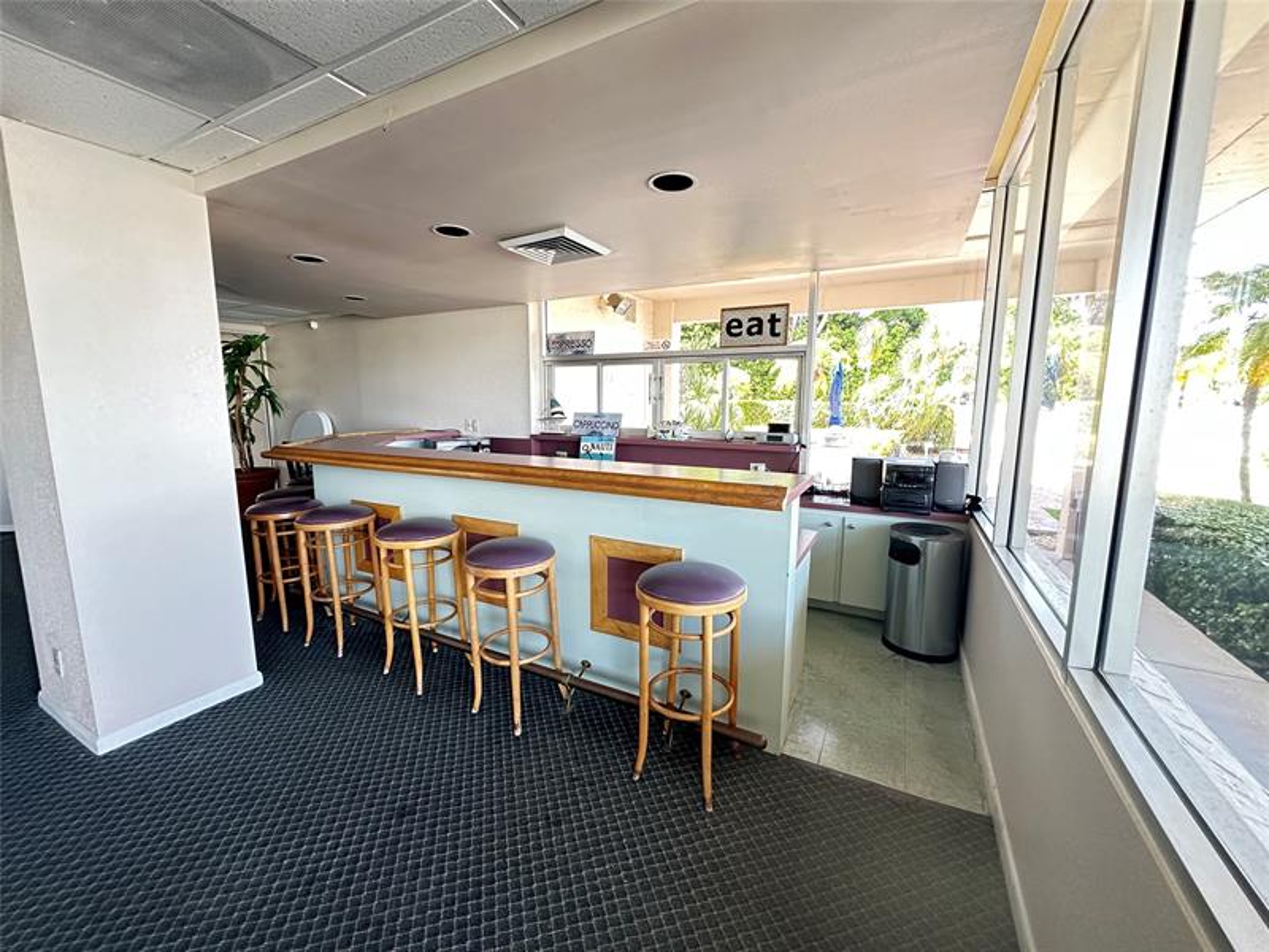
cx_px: 634
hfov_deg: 102.1
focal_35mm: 14
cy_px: 476
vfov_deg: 85.7
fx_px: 513
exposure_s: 1/96
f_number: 2.2
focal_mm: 2.22
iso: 320
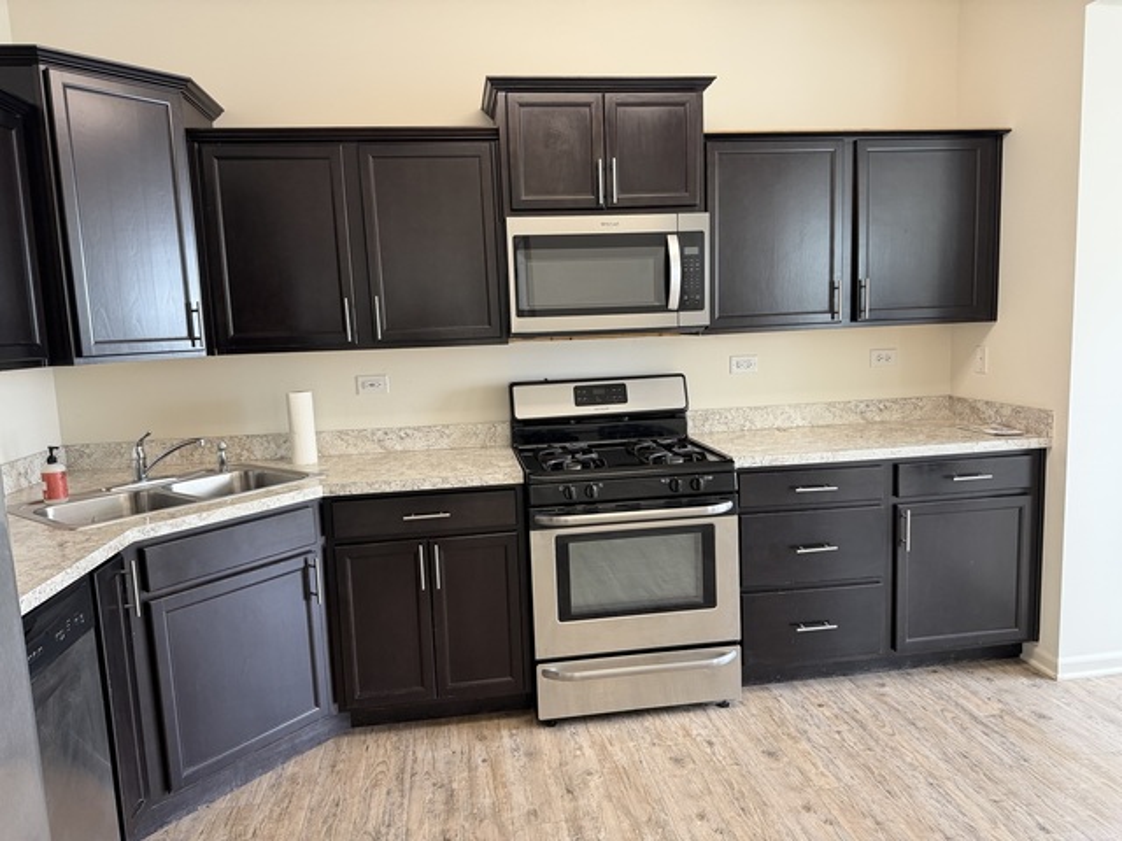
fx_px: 778
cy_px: 420
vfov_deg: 56.8
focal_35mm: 24
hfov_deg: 71.6
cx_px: 561
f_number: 1.78
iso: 250
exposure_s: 1/60
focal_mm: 6.76
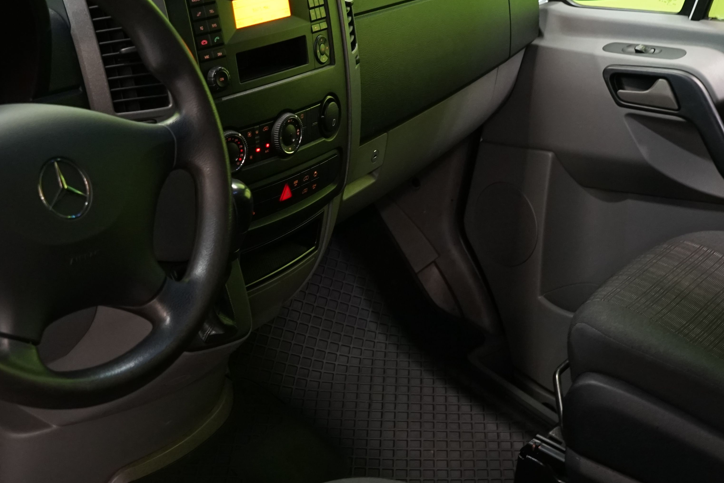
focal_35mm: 73
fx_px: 1468
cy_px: 284
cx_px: 219
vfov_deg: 18.7
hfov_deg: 27.5
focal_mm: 37
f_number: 5.6
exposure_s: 1/20
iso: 1600
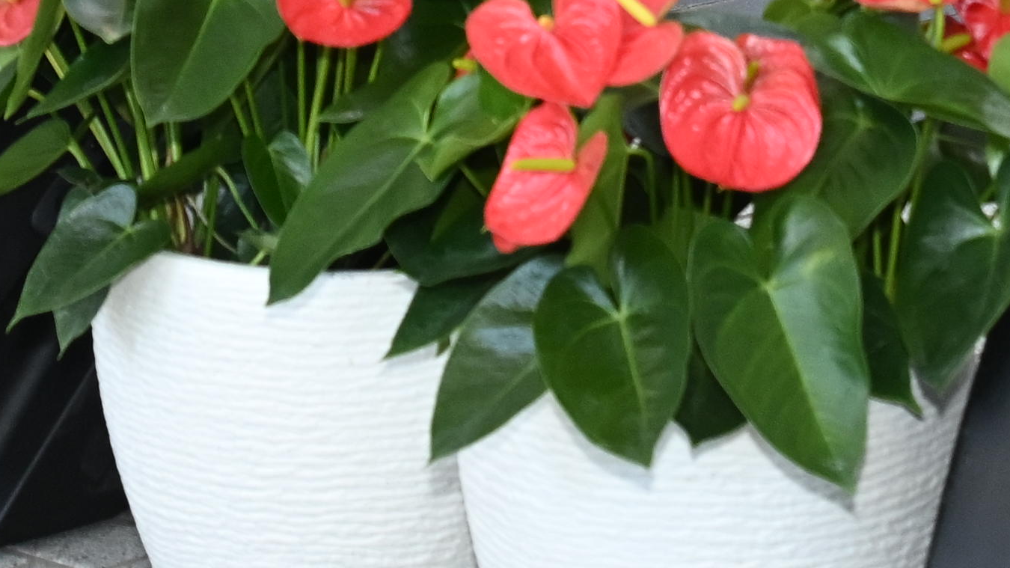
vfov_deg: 4.9
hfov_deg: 9.1
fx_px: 6346
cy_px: -1024
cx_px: 746
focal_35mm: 237
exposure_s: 1/320
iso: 800
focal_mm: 37
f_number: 4
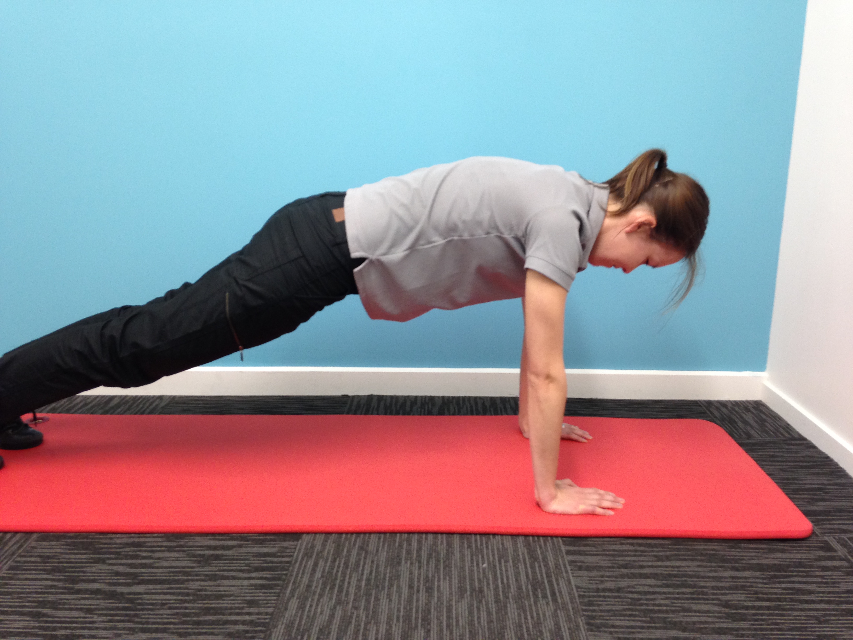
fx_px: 813
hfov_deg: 55.4
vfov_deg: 42.9
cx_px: 426
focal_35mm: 33
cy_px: 320
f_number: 2.4
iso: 125
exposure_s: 1/20
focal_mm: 4.12
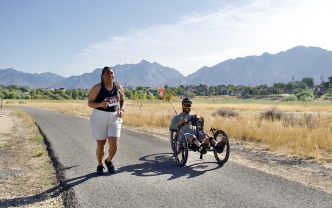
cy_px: 107
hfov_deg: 51.0
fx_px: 348
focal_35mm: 39
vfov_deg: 33.1
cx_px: 165
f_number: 5.6
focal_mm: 25
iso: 400
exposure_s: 1/2000
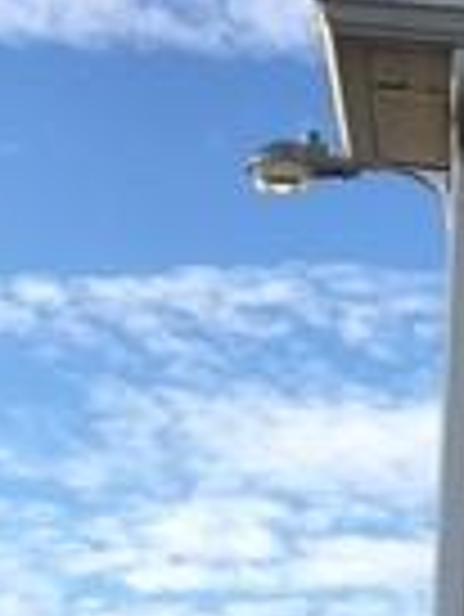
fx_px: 2409
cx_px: 1063
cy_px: 805
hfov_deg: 9.8
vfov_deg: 14.0
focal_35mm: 135
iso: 25
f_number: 2.2
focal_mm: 4.15
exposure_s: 1/855
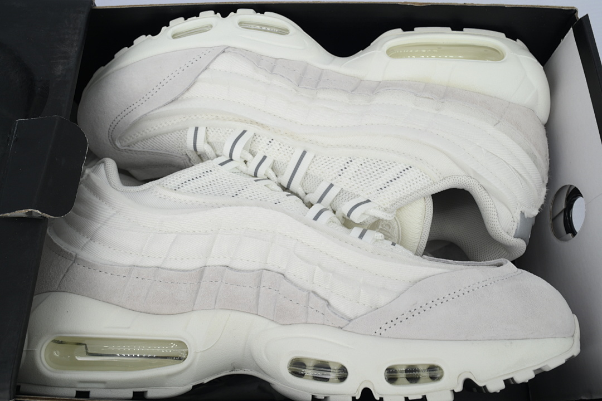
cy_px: 200
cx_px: 301
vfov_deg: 41.7
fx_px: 527
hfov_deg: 59.5
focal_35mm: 32
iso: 400
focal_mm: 31.5
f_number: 13
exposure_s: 1/100
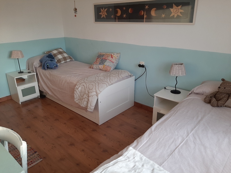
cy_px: 86
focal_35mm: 26
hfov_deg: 67.3
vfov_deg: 53.1
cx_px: 116
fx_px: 174
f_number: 1.7
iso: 64
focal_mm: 3.93
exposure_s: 1/50
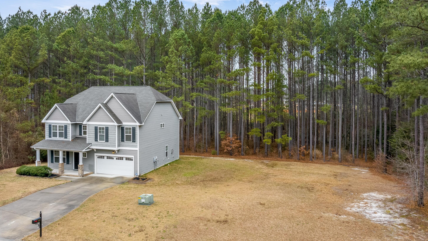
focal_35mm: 27
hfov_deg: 69.9
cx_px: 211
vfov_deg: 42.8
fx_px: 306
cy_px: 105
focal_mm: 12.29
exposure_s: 1/13
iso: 100
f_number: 8
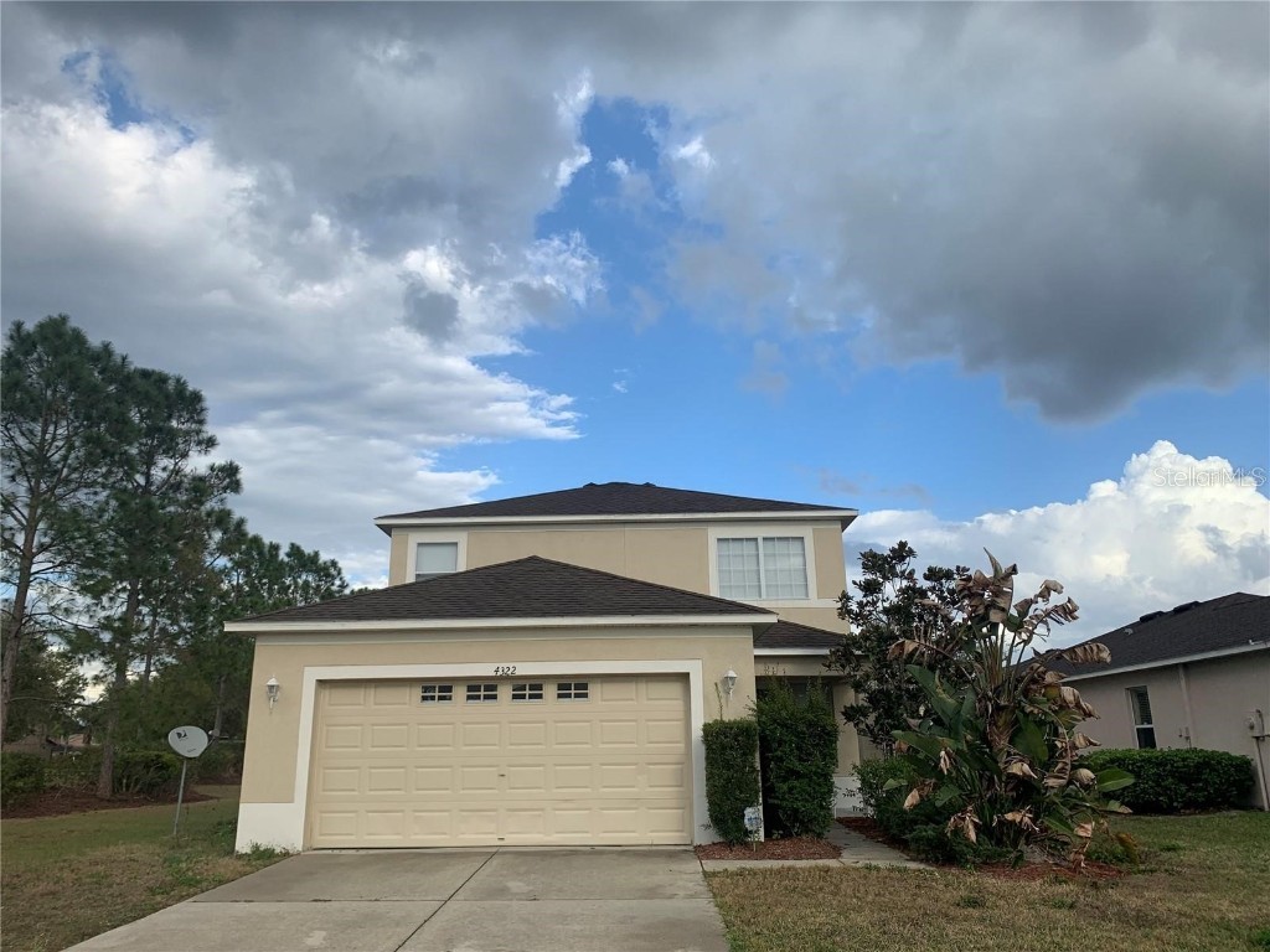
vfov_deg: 53.1
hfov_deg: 67.3
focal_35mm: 26
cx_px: 635
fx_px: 954
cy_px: 476
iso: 25
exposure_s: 1/1661
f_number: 1.8
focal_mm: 4.25
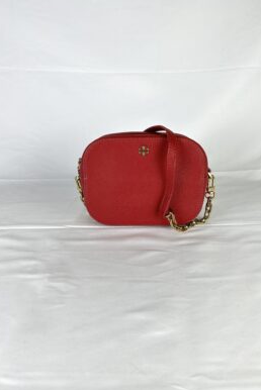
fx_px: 304
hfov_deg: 46.4
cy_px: 194
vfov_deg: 65.4
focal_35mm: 28
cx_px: 145
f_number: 1.5
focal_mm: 5.7
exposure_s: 1/146
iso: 32
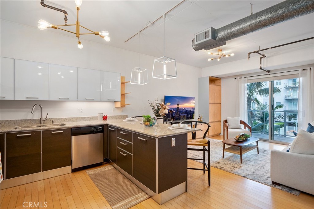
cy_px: 104
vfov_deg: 70.4
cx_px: 157
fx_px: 148
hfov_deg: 93.3
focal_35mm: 17
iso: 250
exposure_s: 1/4
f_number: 8
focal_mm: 17
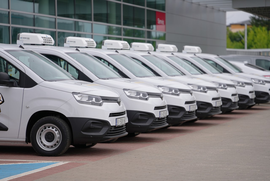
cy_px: 90
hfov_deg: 16.6
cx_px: 135
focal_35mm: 123
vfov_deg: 11.2
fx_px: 923
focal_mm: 123
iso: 200
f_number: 2.8
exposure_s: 1/1600
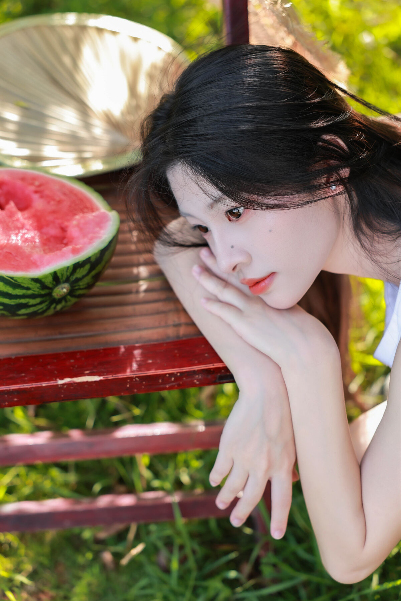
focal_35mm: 69
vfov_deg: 29.2
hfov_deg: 19.7
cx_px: 200
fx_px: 1153
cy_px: 300
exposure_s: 1/200
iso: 125
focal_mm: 70
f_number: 2.8
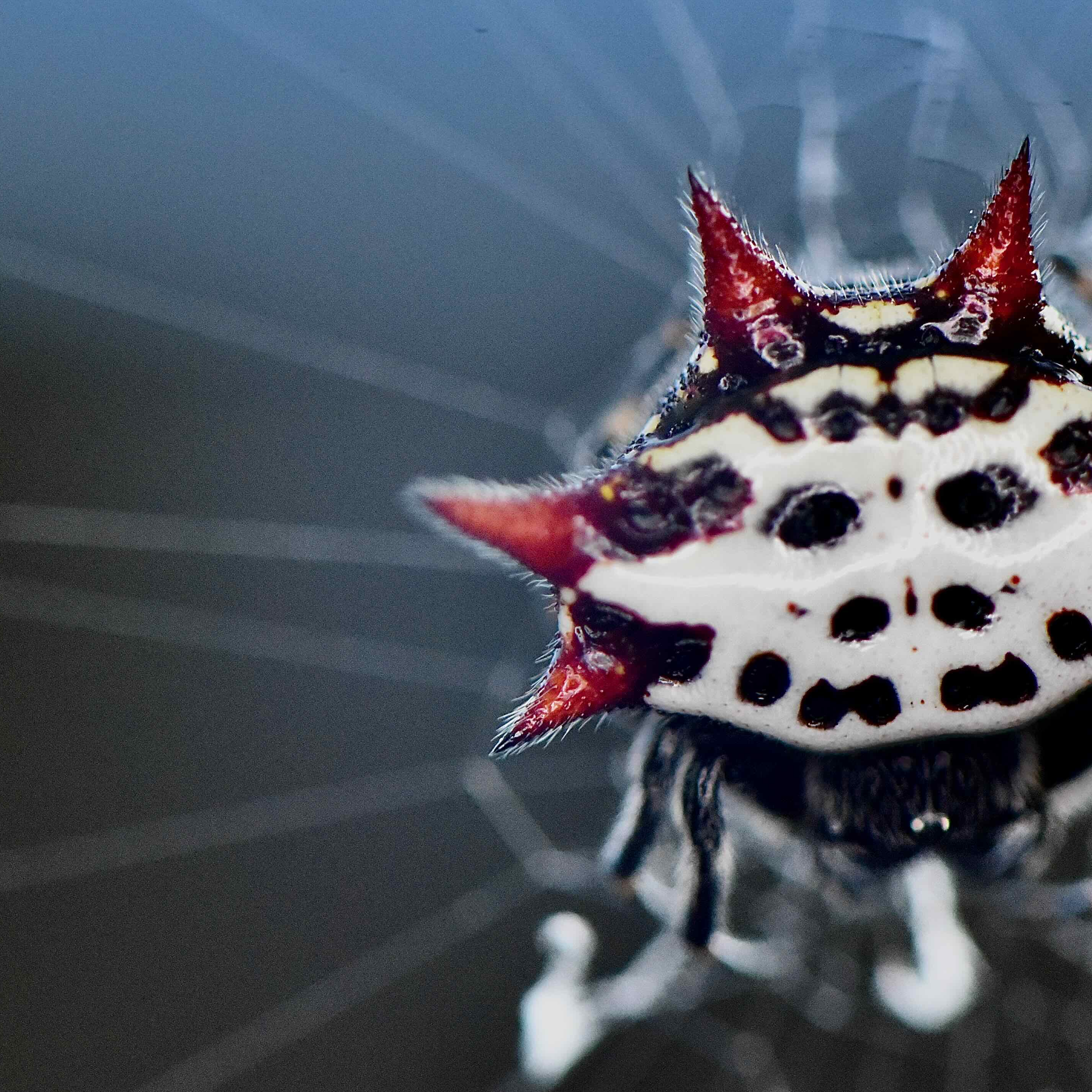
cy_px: 551
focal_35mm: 141
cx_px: 829
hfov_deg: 12.3
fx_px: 5032
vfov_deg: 12.4
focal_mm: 105
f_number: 10
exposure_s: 1/2000
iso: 10000
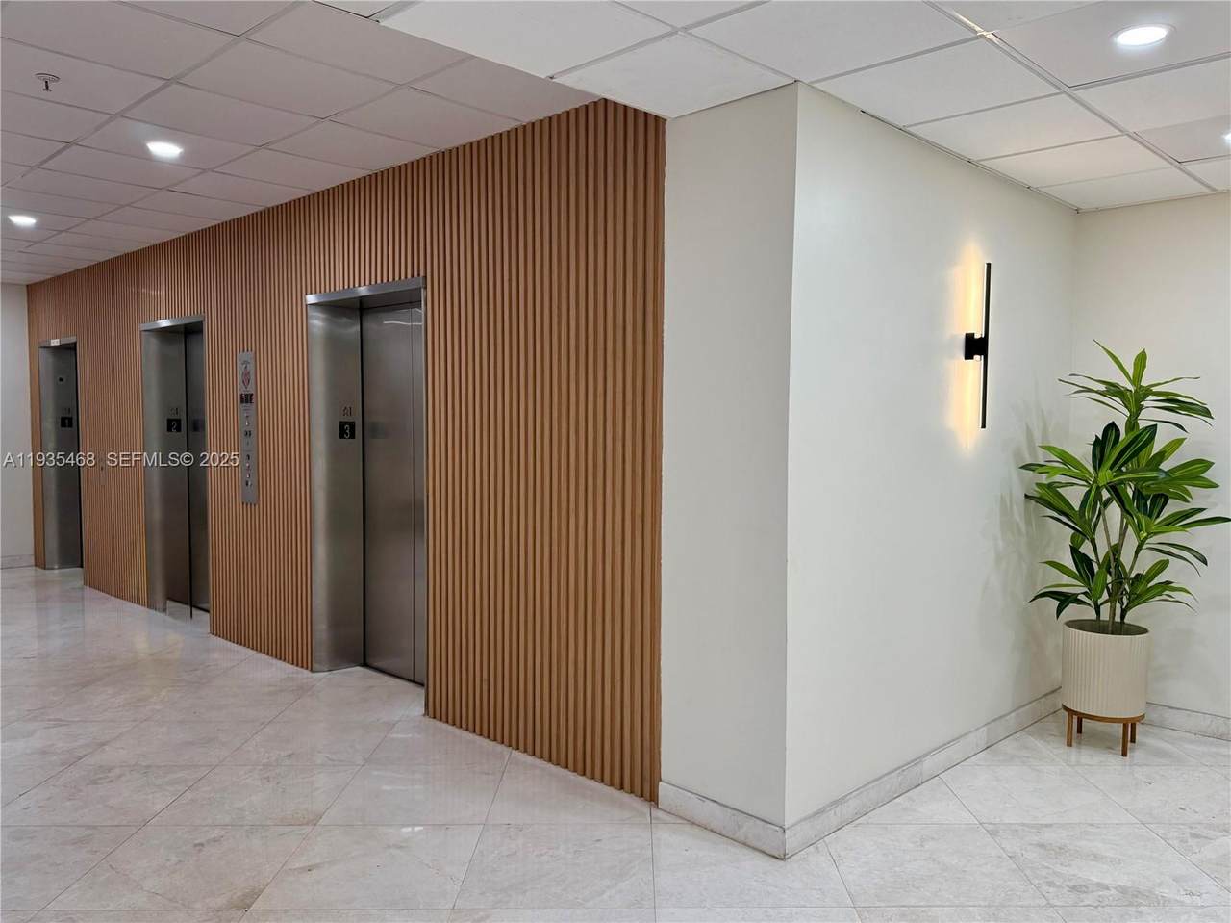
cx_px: 616
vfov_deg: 56.8
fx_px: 853
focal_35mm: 24
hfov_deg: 71.6
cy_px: 462
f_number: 1.78
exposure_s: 1/150
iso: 160
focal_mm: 6.76
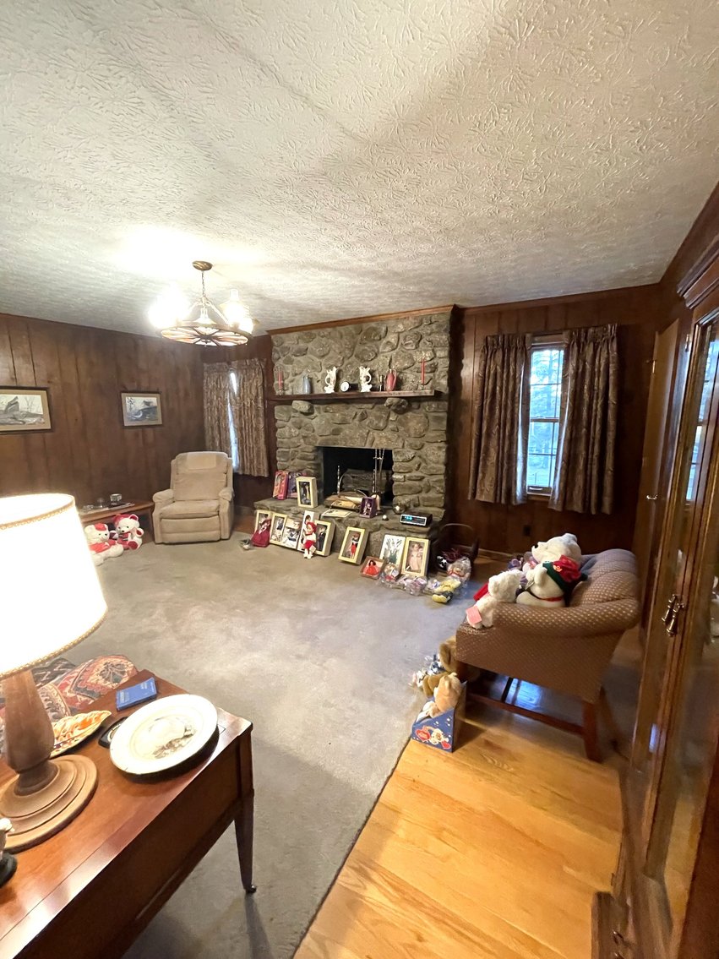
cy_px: 480
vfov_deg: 102.1
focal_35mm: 14
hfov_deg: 85.7
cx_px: 360
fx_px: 388
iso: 1000
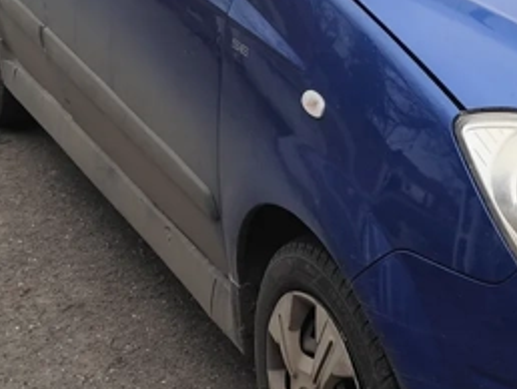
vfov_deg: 16.5
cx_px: 465
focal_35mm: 89
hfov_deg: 21.5
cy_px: 56
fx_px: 1330
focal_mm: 6.14
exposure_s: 1/310
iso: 50
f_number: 1.65
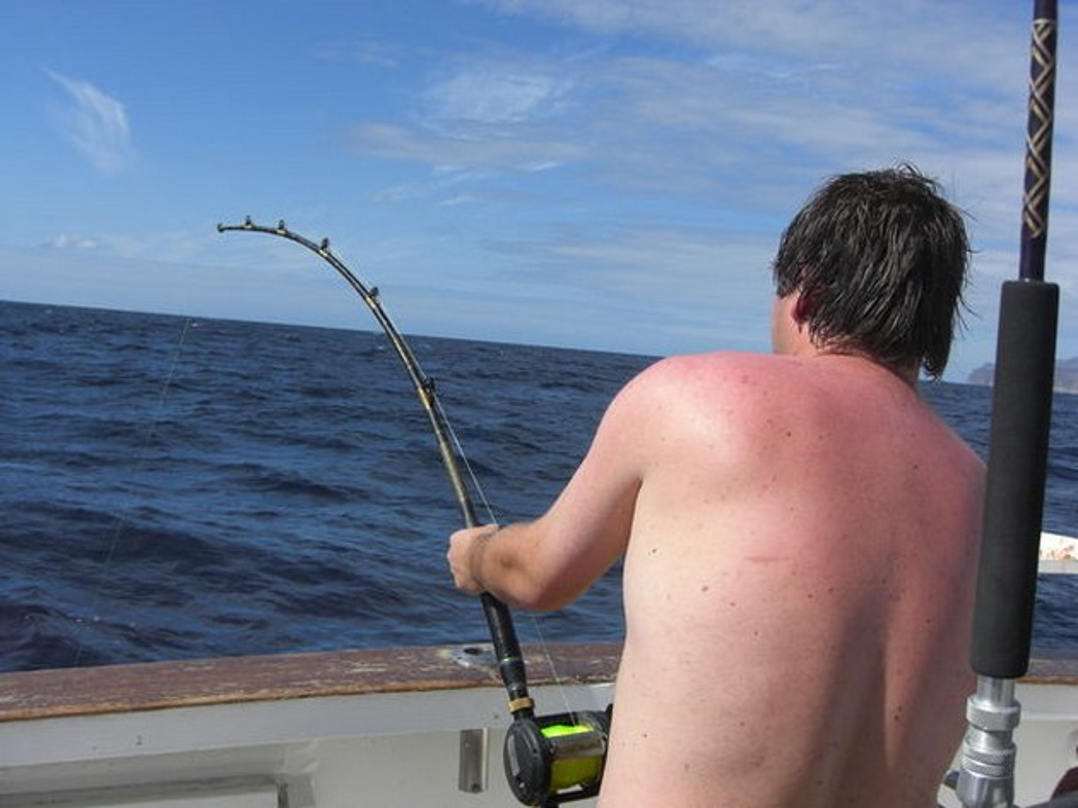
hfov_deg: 49.0
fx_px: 1183
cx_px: 539
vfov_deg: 37.7
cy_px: 404
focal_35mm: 38
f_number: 8
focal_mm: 7.9
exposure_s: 1/320
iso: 80
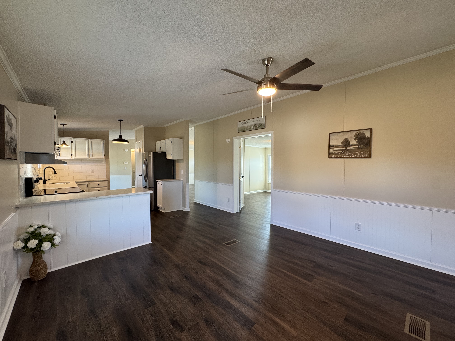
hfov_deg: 102.1
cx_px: 228
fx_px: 184
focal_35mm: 14
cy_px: 170
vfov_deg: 85.7
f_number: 2.2
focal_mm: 2.22
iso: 250
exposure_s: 1/120
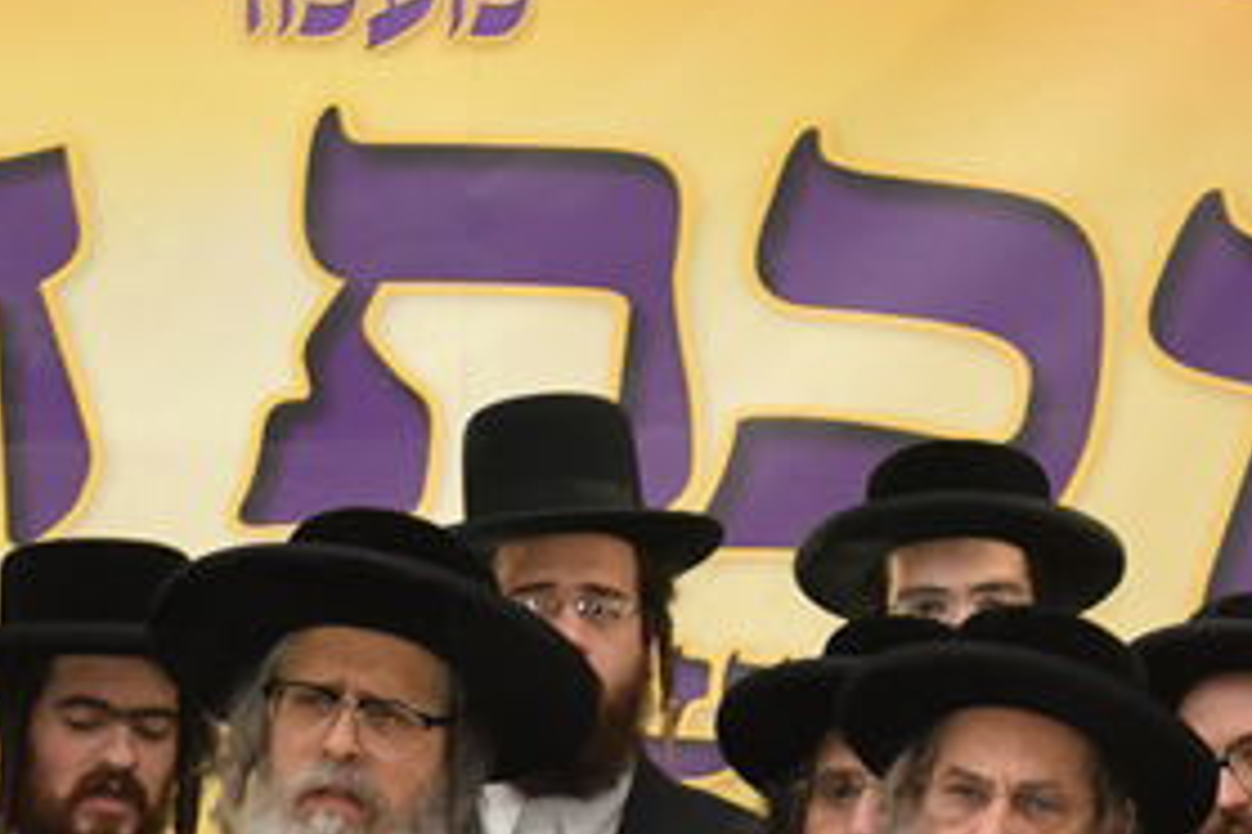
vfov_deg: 7.1
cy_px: 1110
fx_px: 6642
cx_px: 754
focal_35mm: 191
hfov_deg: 10.8
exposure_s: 1/80
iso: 1600
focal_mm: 52
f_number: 3.2
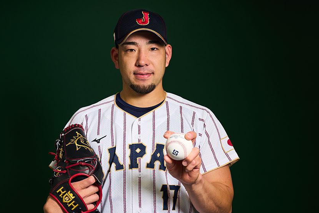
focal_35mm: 62
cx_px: 166
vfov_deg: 21.9
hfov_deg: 32.4
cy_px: 124
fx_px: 549
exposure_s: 1/160
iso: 200
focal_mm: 50
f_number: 4
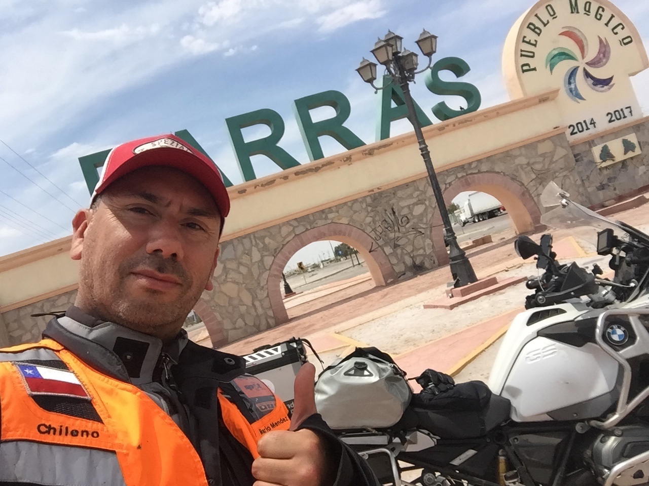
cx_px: 324
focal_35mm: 31
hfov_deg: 58.4
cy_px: 243
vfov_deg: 45.4
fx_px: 581
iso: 32
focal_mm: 2.65
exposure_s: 1/2217
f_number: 2.2
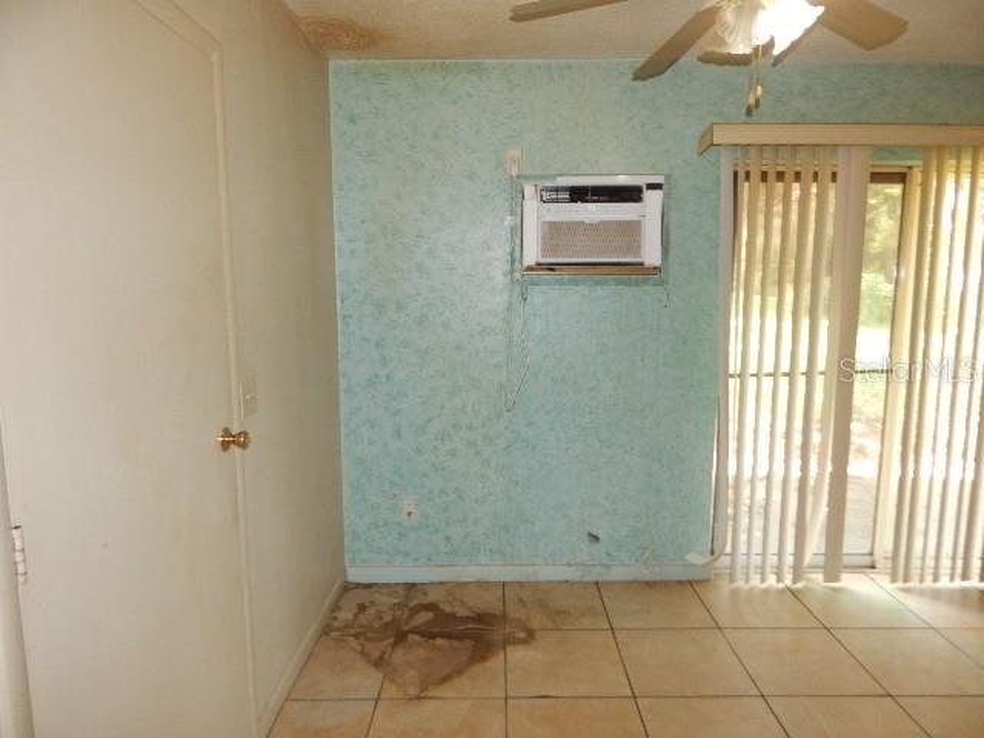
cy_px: 369
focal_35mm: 22
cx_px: 492
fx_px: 625
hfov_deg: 76.4
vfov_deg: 61.1
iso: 200
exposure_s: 1/30
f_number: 3
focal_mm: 4
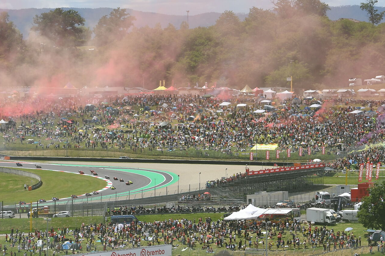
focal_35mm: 198
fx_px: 2117
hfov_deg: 10.4
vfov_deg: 6.9
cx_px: 171
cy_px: 63
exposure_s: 1/6400
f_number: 3.2
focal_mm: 70
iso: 200
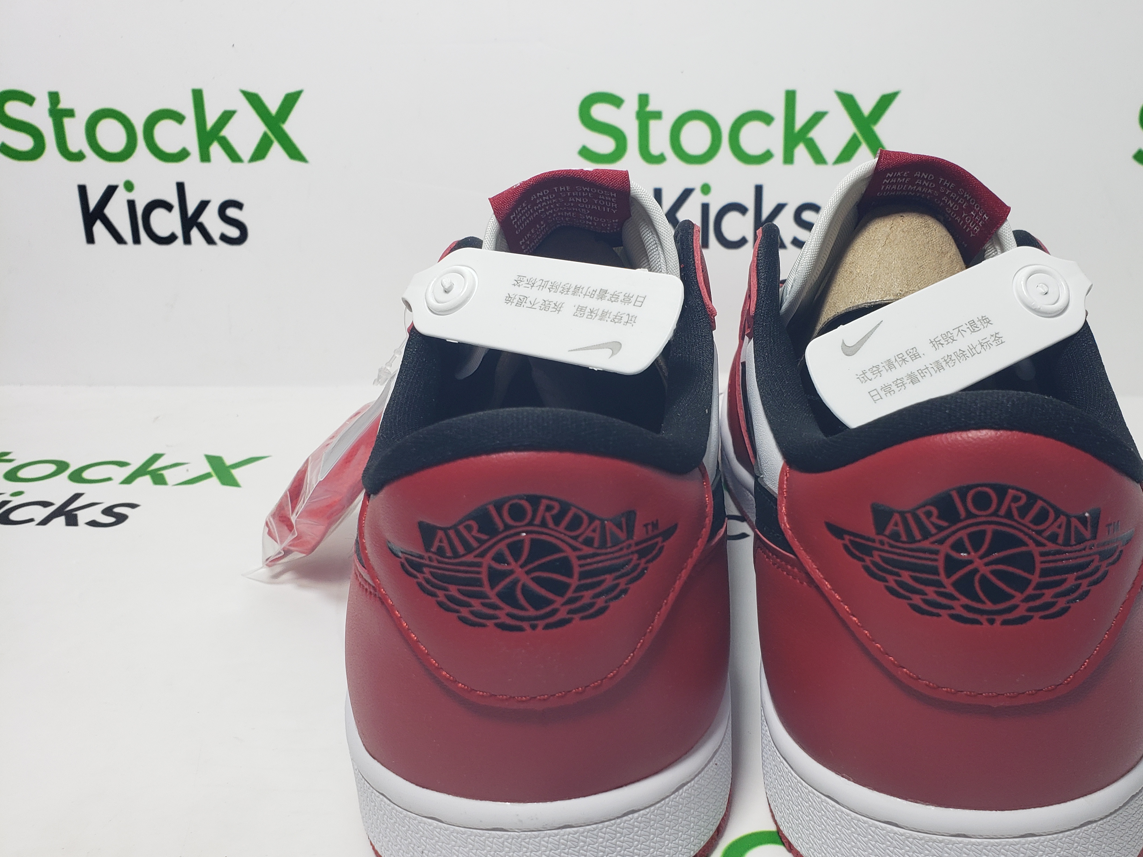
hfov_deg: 56.3
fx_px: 1057
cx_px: 700
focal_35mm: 32
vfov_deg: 43.9
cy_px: 522
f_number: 2.4
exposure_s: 1/171
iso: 50
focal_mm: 4.3
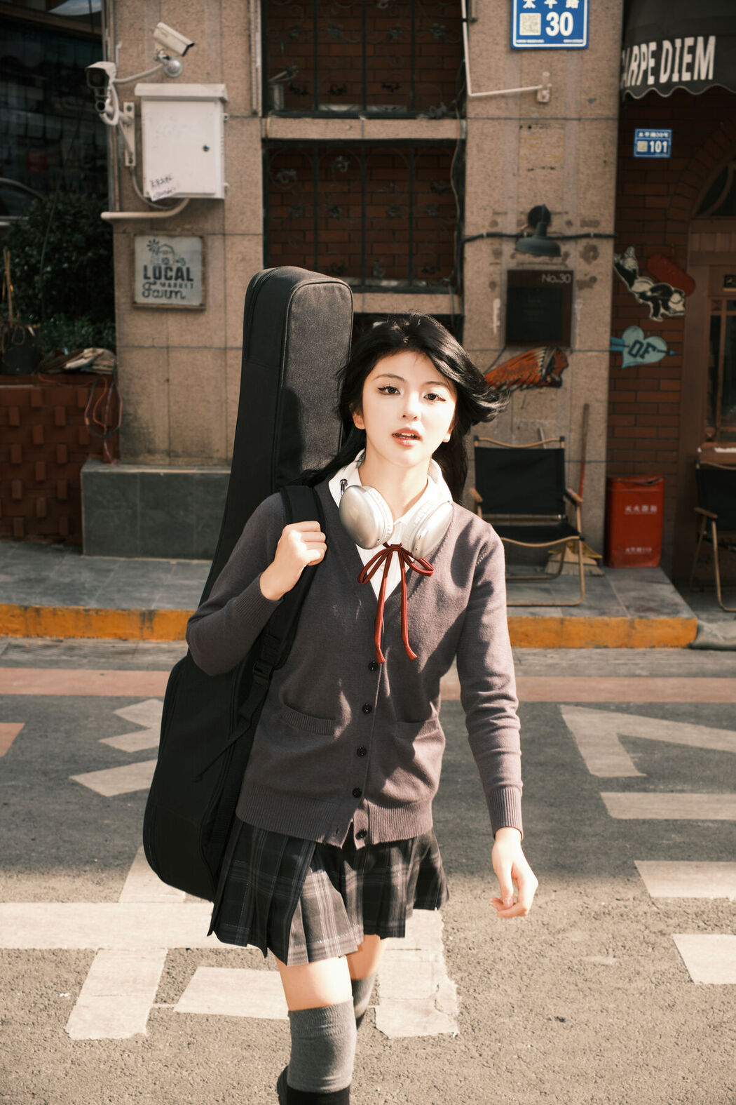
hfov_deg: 28.1
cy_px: 552
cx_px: 368
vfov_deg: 41.1
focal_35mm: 48
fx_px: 1472
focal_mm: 31.9
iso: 200
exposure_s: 1/200
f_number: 5
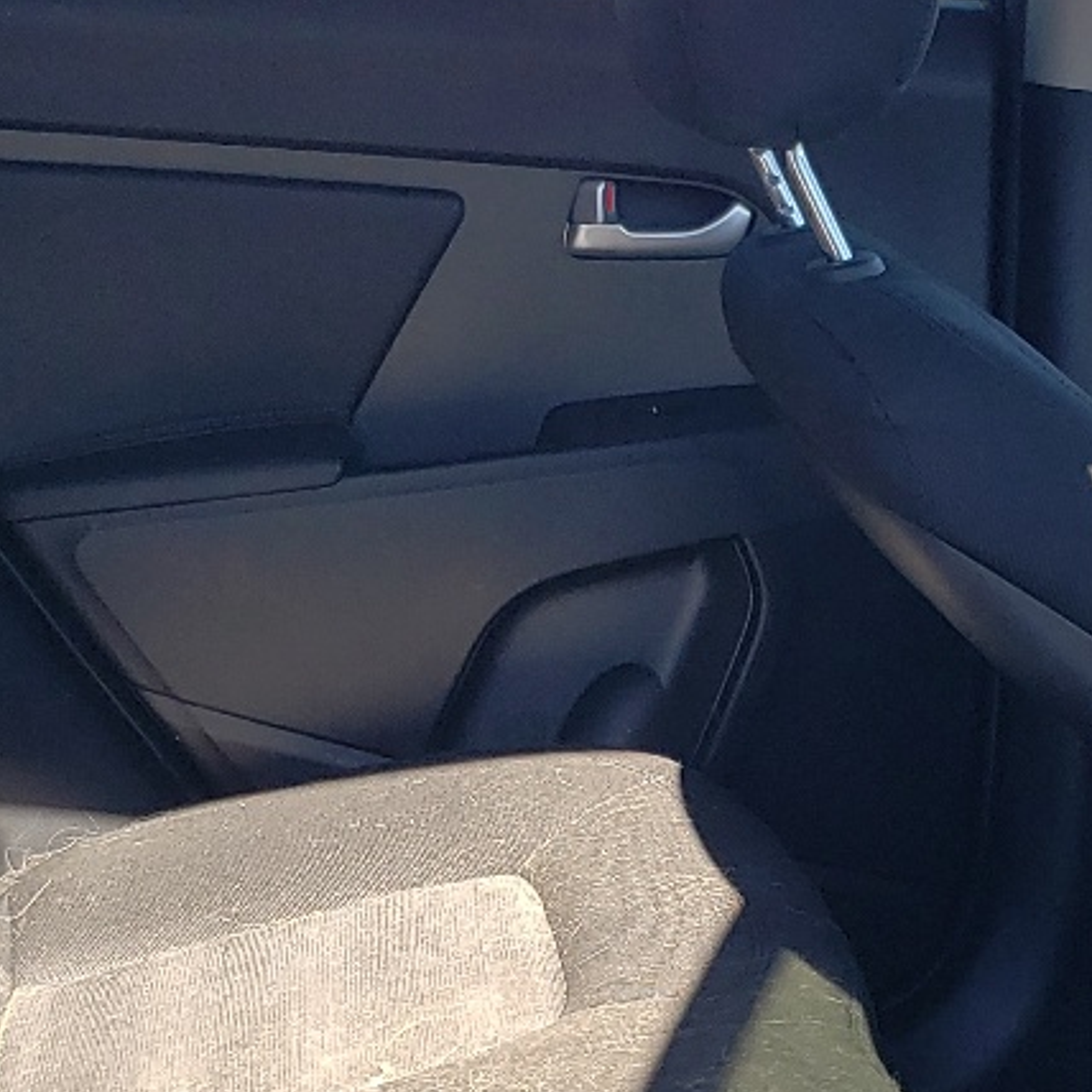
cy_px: 804
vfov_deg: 20.0
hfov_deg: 20.0
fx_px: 3069
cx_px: 832
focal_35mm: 86
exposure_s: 1/385
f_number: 1.5
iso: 50
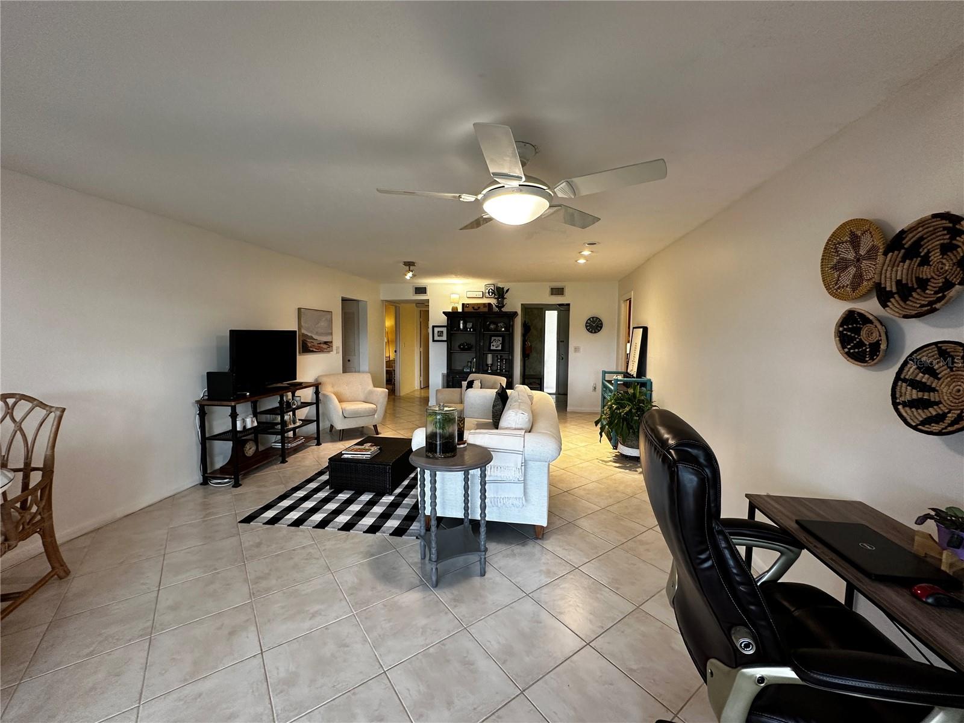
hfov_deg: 102.1
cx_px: 482
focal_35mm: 14
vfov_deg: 85.7
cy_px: 362
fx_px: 390
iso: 160
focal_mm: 2.22
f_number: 2.2
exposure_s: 1/60
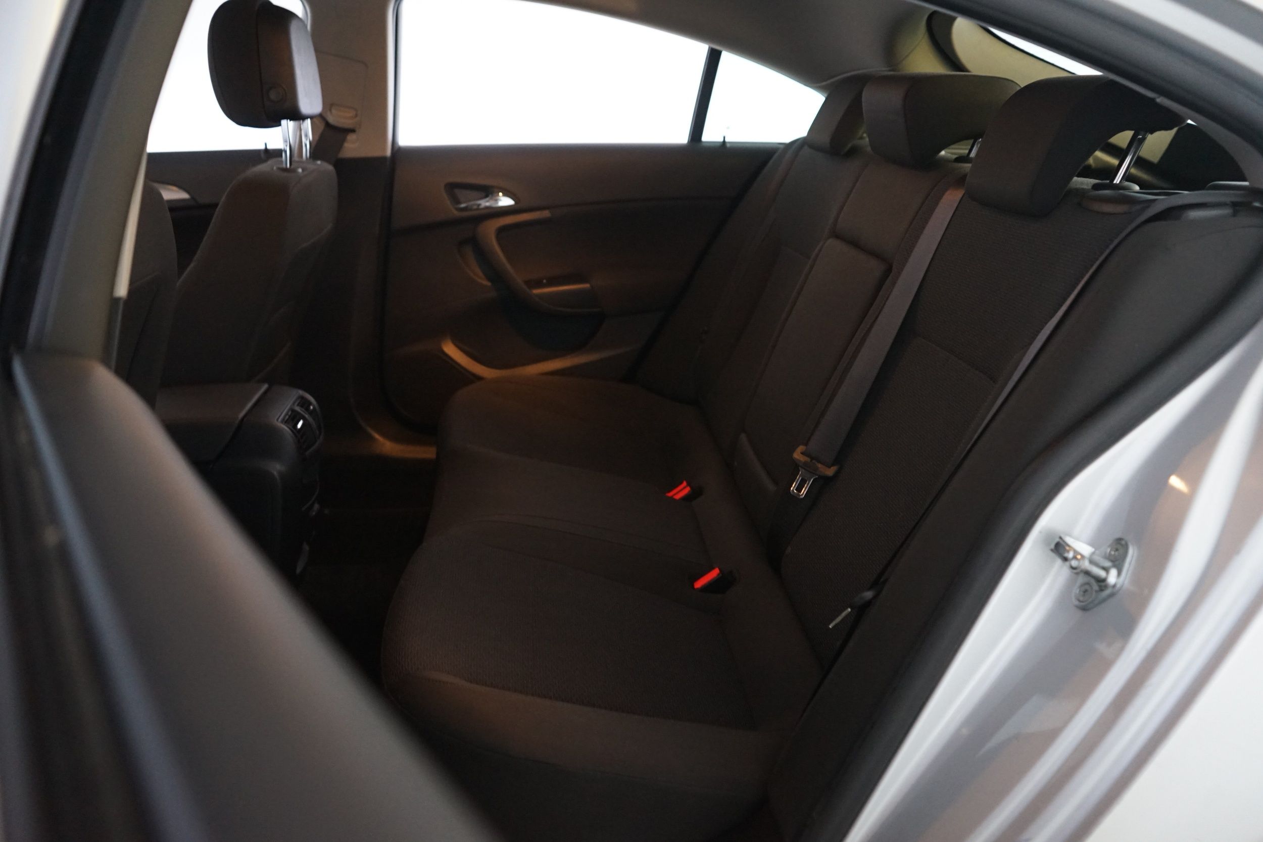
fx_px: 982
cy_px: 421
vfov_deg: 46.4
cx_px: 632
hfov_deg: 65.5
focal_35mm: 28
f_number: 4
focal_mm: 28
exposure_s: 1/13
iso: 3200
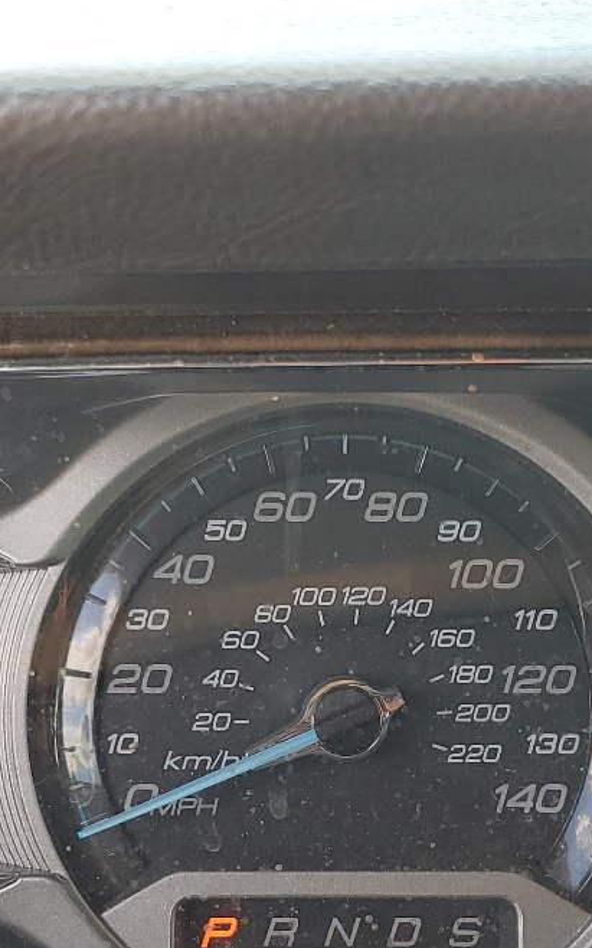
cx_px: 300
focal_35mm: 67
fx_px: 1730
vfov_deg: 30.1
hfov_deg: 19.4
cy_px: 719
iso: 50
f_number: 1.5
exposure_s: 1/149
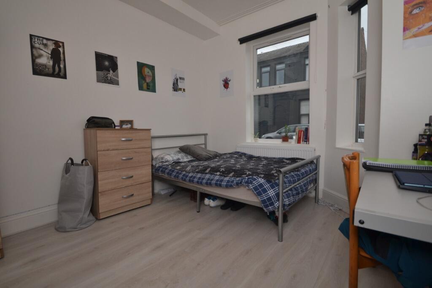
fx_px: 180
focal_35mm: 15
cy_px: 144
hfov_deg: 100.4
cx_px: 216
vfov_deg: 77.3
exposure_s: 1/160
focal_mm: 10
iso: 400
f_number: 5
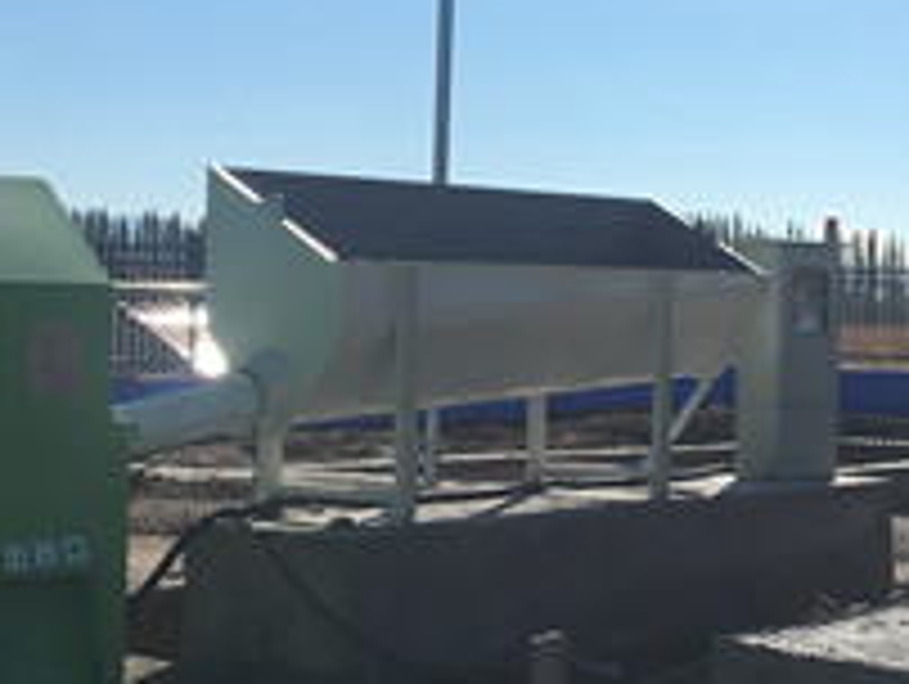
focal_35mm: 86
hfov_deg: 22.7
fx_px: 2261
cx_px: 558
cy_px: 306
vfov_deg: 17.2
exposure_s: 1/3344
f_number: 2.2
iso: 25
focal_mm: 4.15
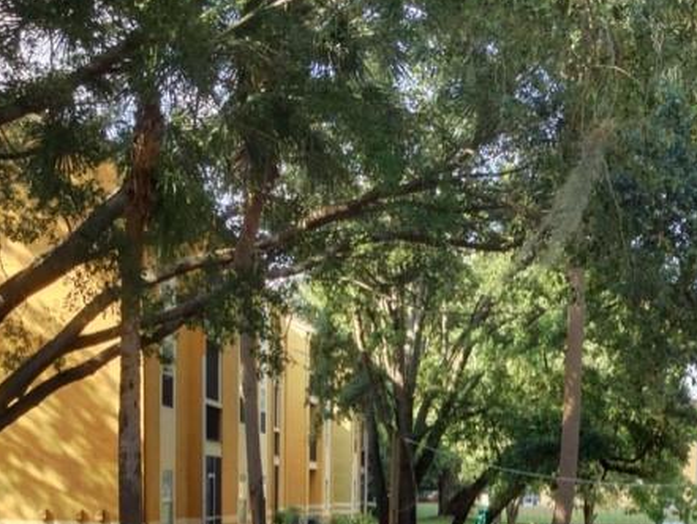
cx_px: 514
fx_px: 1450
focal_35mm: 72
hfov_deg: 26.7
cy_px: 560
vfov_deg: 19.7
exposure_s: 1/215
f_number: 2.4
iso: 25
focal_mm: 3.3
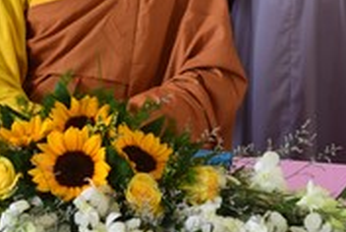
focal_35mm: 177
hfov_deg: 11.6
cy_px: -155
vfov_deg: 7.6
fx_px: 1704
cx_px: 96
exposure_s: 1/50
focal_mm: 48
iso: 250
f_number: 4.5
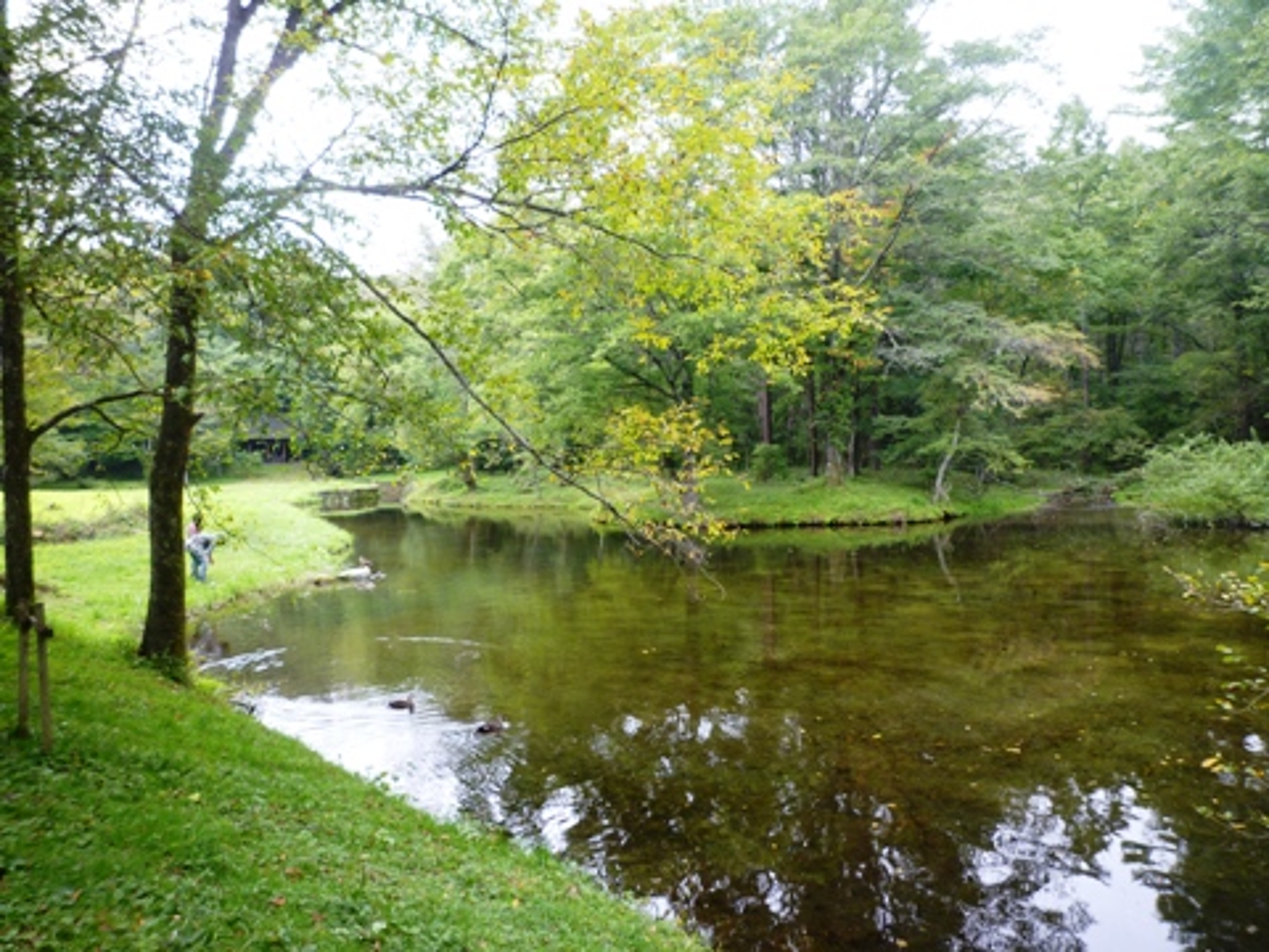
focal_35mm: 25
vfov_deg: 54.9
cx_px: 634
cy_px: 476
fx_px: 916
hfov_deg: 69.4
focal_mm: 4.4
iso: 80
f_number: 2.8
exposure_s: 1/40
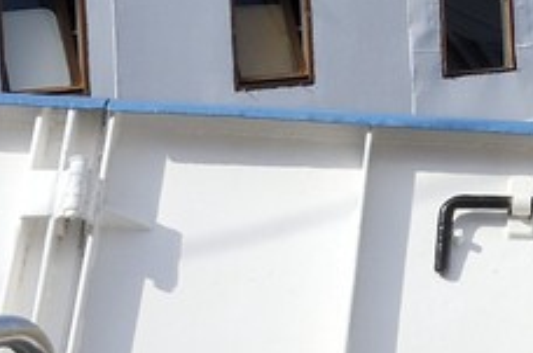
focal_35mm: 239
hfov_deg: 7.4
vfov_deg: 5.7
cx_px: 1721
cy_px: -192
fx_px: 3531
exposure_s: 1/320
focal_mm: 34
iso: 200
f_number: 14
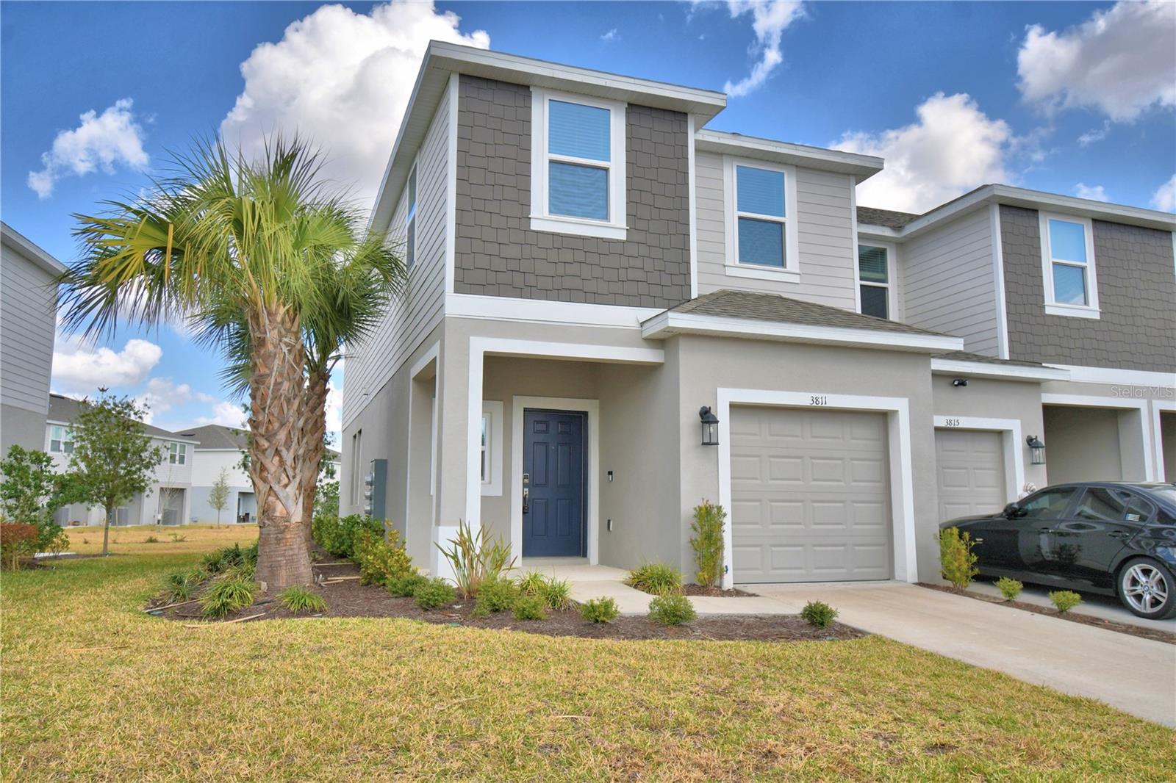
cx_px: 588
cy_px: 392
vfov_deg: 47.9
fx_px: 882
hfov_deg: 67.4
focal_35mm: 27
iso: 100
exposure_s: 1/640
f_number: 5.3
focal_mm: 18
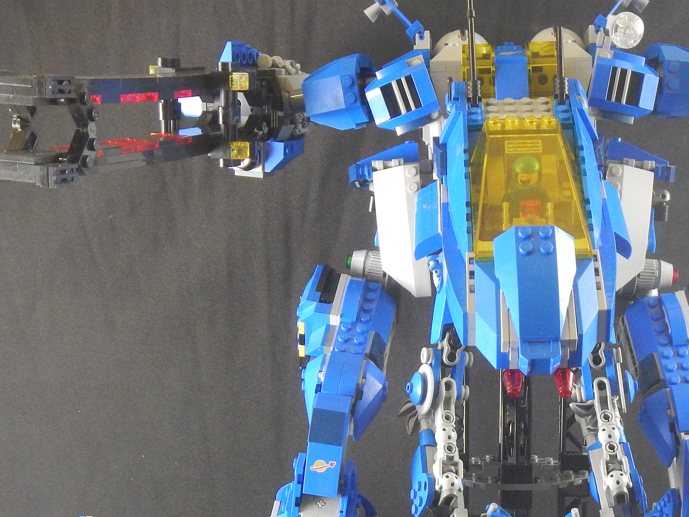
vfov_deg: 22.1
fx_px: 1294
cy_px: 450
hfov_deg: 29.5
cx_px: 491
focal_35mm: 65
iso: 500
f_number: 3.9
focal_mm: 5.9
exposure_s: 1/8
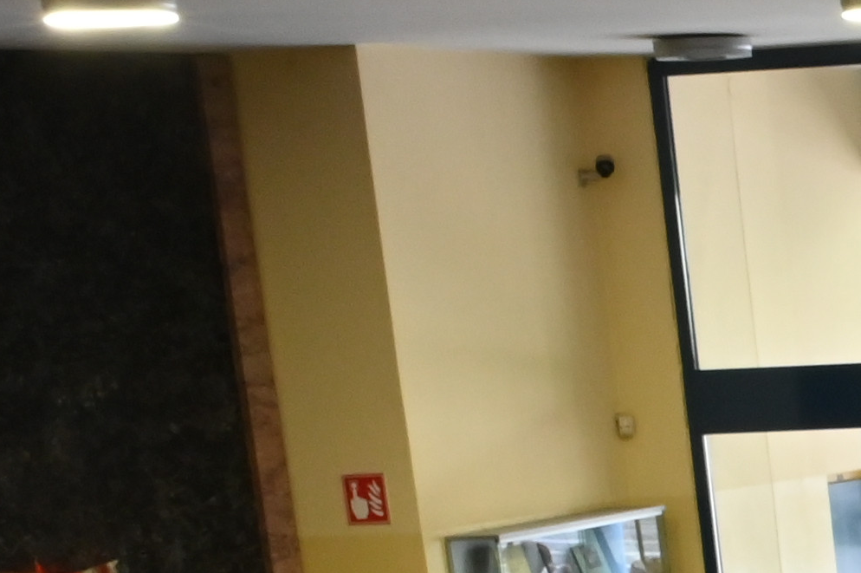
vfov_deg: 8.7
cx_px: 2074
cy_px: 1257
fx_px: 3489
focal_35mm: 146
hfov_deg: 11.6
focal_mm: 24
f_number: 18
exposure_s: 1/2.5
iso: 1600
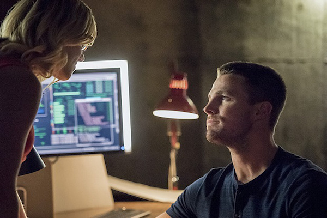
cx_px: 164
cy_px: 109
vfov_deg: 11.0
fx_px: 1135
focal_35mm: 125
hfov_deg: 16.4
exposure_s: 1/100
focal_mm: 125
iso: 12800
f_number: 2.8
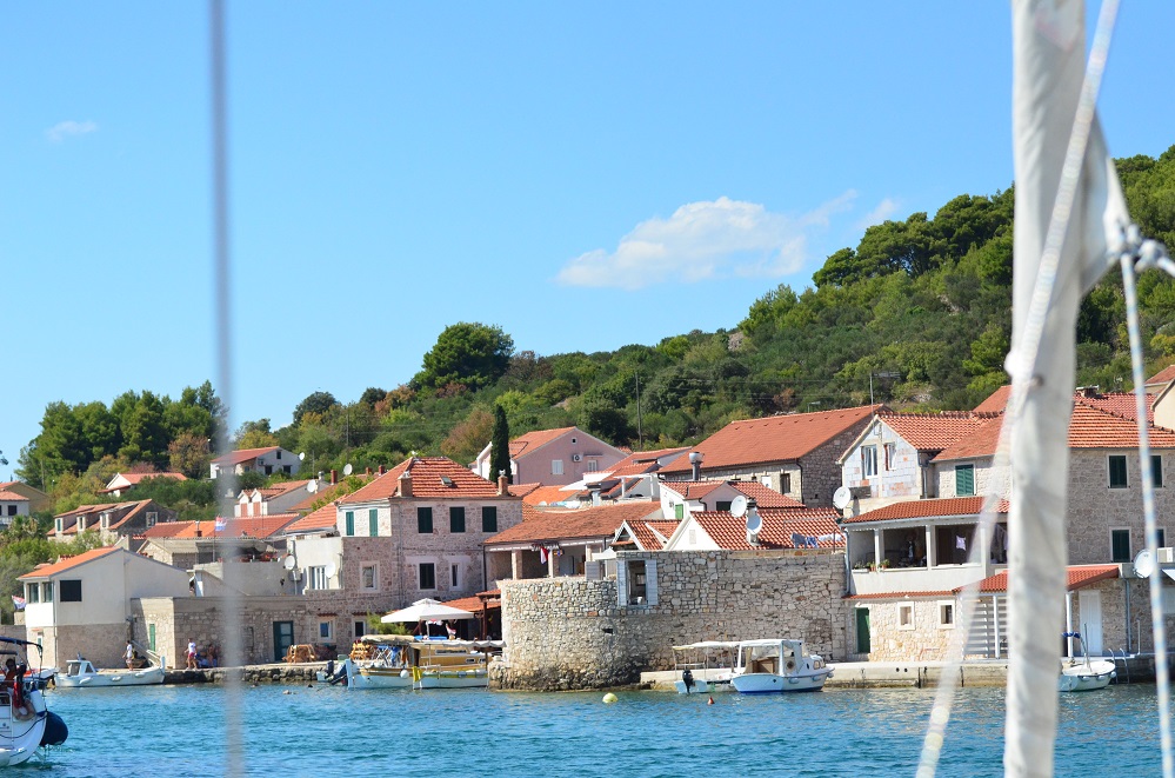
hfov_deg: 19.5
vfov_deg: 13.0
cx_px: 588
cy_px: 389
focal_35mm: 105
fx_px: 3419
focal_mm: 70
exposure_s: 1/8000
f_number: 5.6
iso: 1600
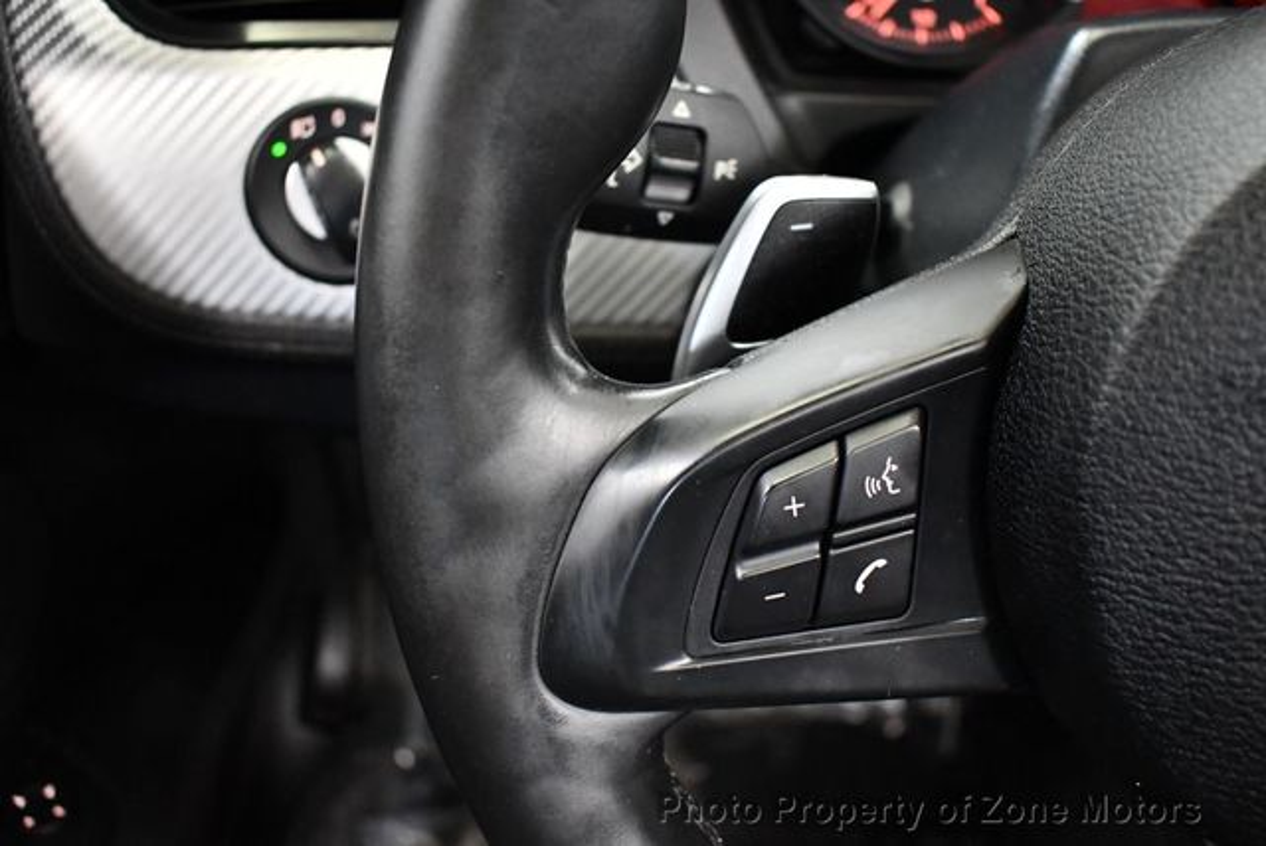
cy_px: 423
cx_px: 633
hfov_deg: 53.1
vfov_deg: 36.9
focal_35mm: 36
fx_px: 1267
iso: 4500
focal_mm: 18
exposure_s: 1/60
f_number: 3.5
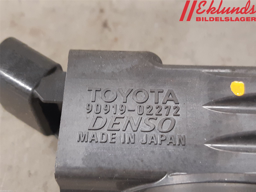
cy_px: 96
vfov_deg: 53.1
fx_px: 192
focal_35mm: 26
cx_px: 128
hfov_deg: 67.3
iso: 200
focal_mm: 3.93
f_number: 1.7
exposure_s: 1/25
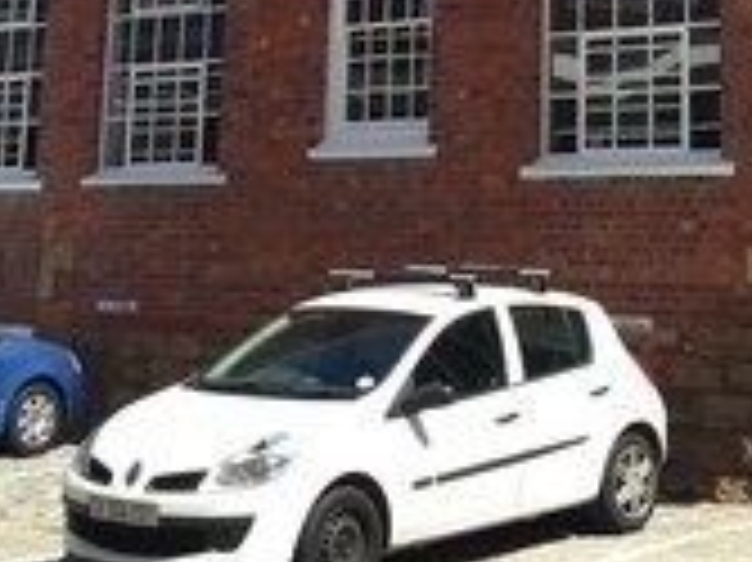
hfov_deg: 22.5
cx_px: 437
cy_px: -164
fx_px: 1889
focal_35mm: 87
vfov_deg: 16.1
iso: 32
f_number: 2.2
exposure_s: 1/989
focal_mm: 4.15
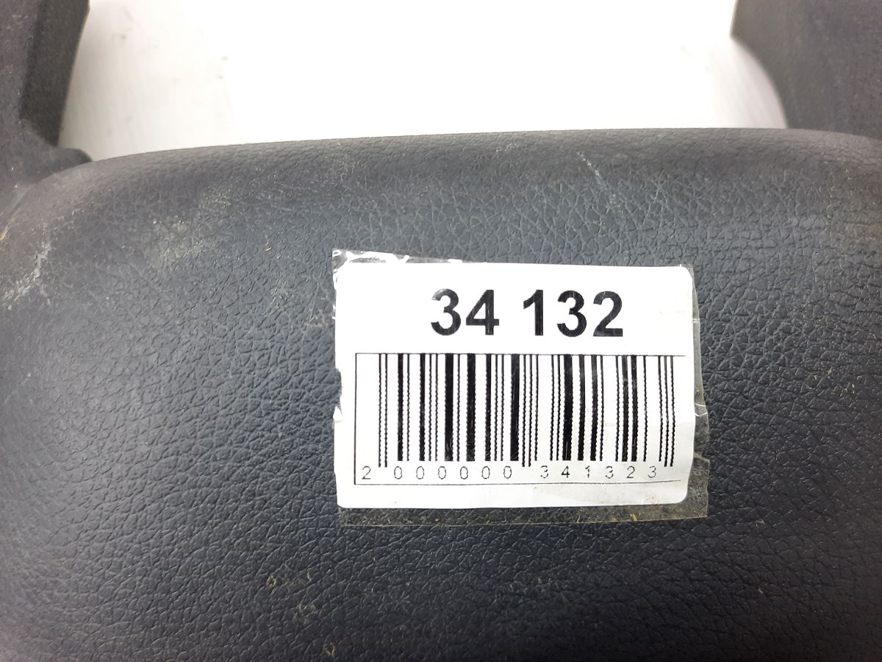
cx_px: 441
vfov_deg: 54.9
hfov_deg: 69.4
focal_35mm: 25
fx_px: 637
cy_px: 331
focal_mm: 4.6
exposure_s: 1/60
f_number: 2
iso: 160
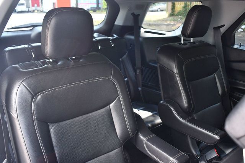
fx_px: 231
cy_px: 82
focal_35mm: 34
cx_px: 122
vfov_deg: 38.9
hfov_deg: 55.8
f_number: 3.8
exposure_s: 1/125
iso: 1100
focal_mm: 23
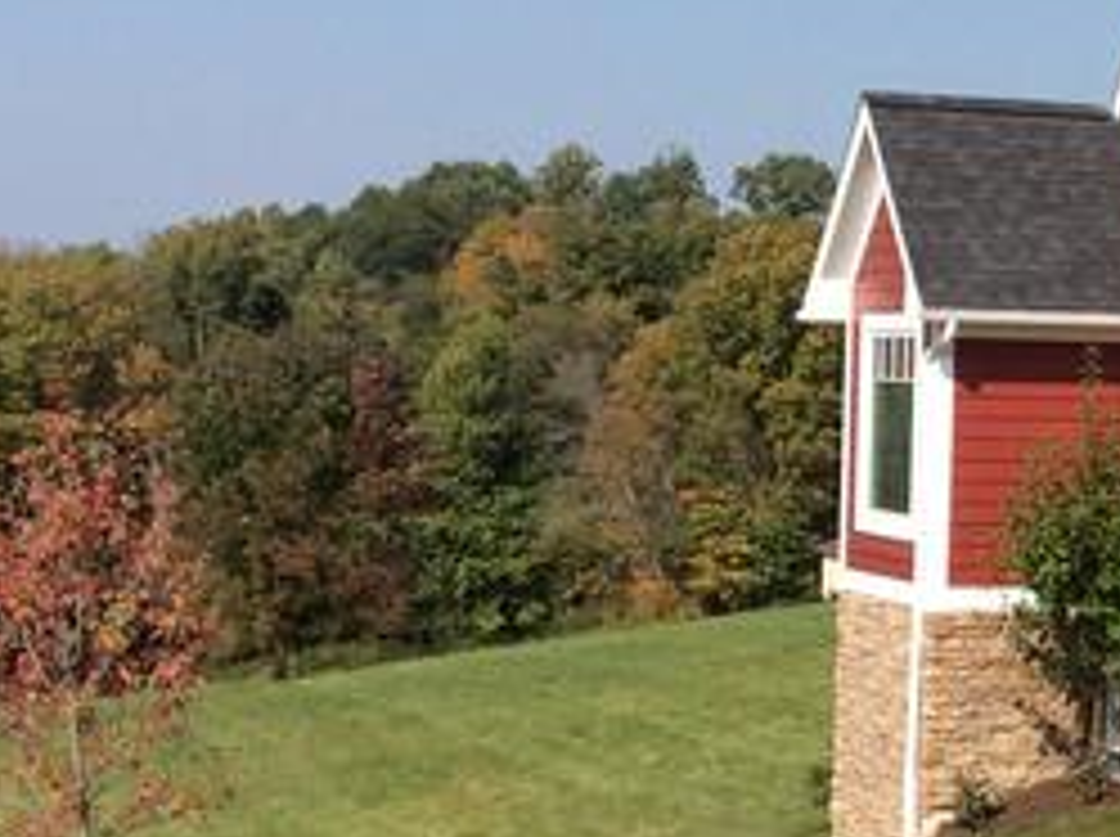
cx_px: 1178
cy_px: 356
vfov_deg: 13.9
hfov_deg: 18.0
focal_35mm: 106
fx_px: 3425
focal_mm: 3.3
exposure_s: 1/1431
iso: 32
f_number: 2.4
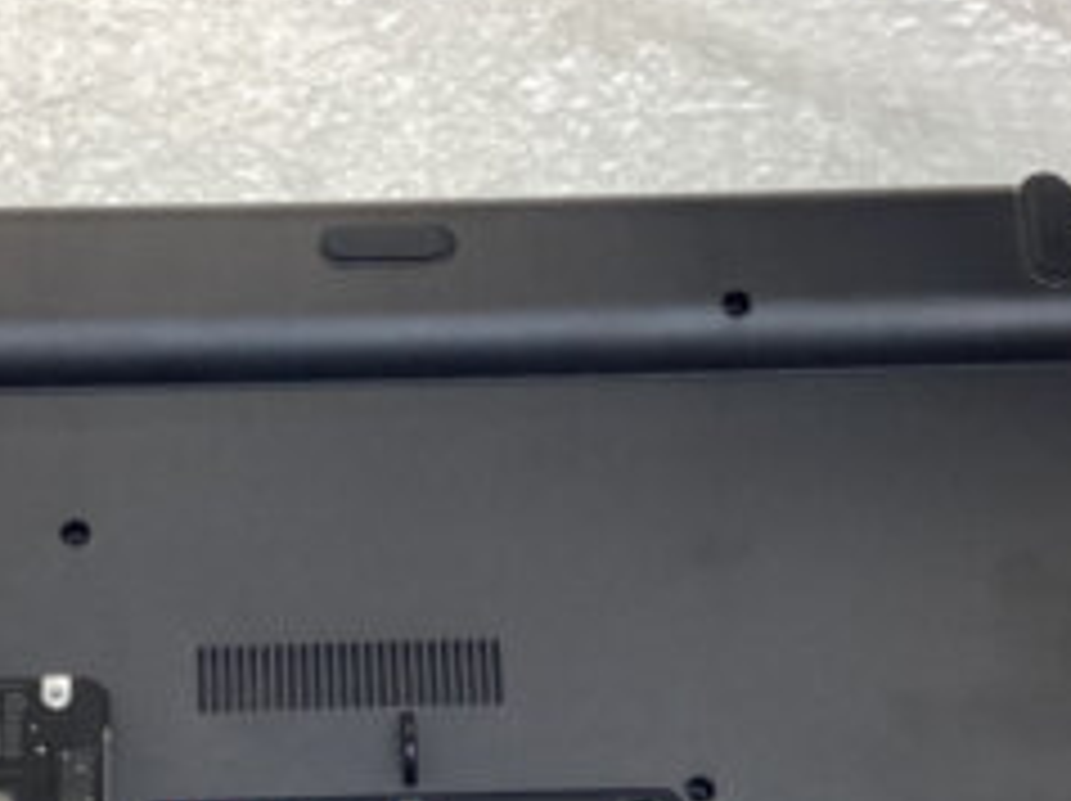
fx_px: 2411
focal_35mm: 78
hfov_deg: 24.9
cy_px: 871
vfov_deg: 18.2
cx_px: 364
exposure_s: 1/50
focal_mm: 3.3
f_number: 2.4
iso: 64
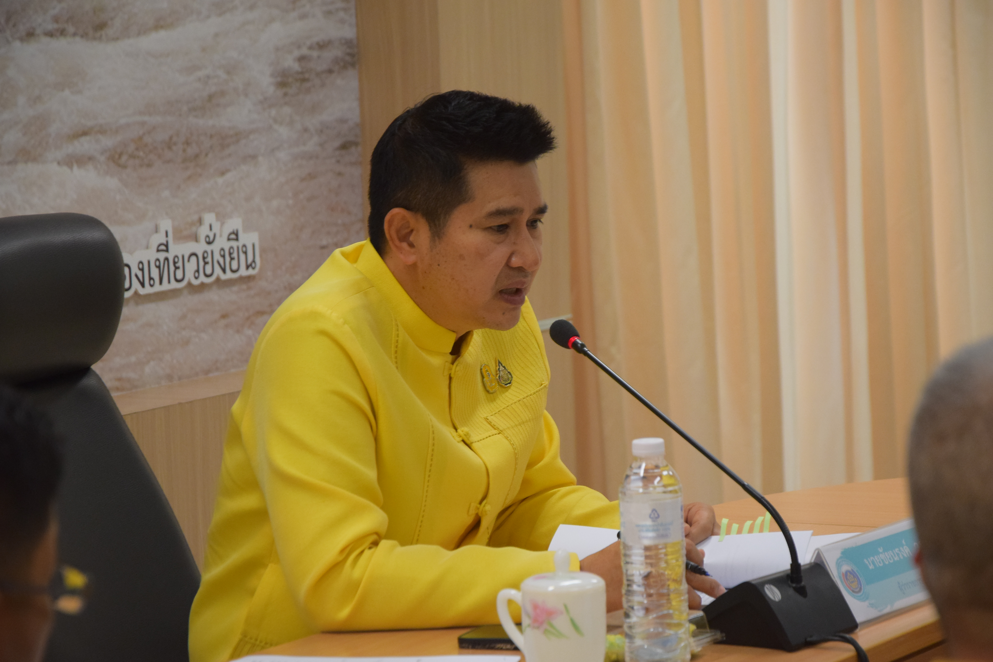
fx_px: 3724
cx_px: 496
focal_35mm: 135
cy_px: 331
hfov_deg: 15.2
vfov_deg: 10.2
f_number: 5.6
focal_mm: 90
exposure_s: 1/160
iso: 1600
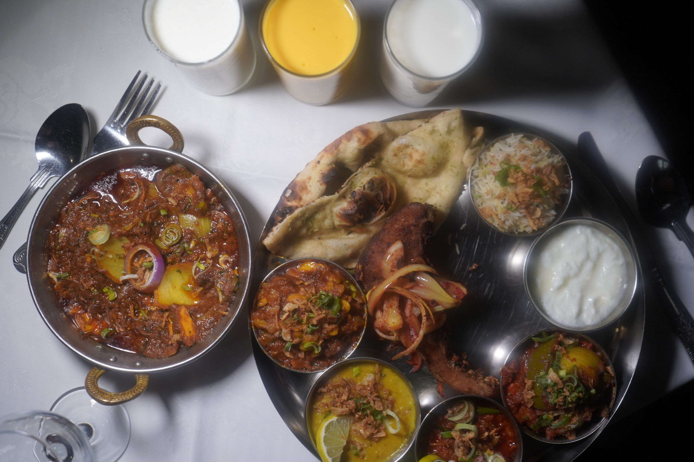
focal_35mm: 44
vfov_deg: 30.5
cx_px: 347
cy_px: 231
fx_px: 848
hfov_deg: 44.5
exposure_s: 1/100
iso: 500
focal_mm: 44
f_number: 4.5
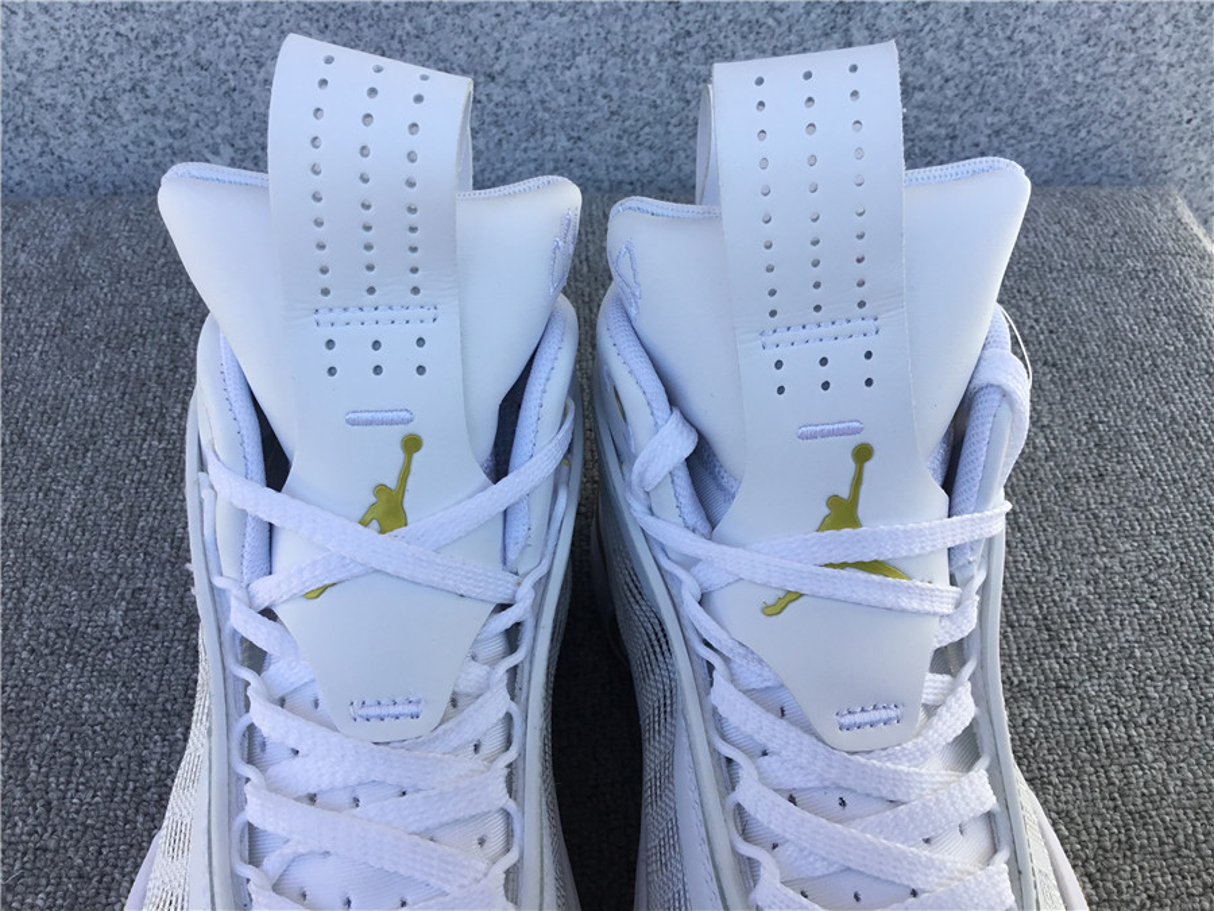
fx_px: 1087
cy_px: 456
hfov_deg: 58.4
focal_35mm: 31
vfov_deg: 45.4
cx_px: 607
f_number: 2.4
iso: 25
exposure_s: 1/476
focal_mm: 3.3
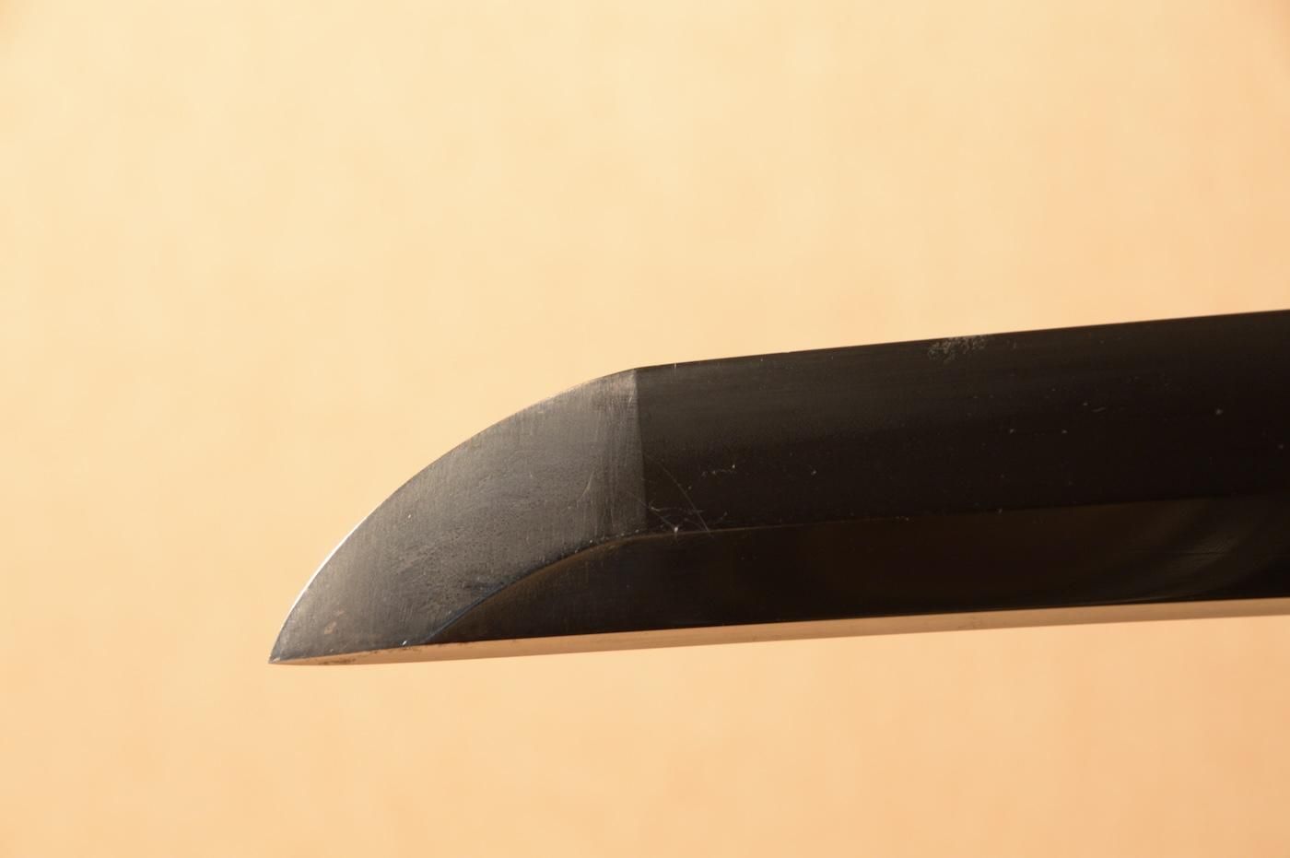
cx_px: 645
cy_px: 429
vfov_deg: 7.6
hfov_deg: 11.4
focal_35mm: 180
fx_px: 6445
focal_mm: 120
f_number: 11
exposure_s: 1/2
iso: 400
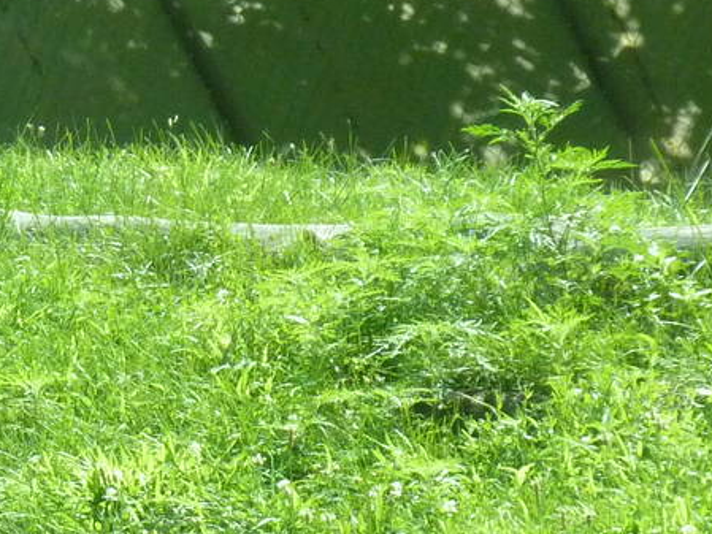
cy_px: 192
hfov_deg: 4.7
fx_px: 8723
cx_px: 144
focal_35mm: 424
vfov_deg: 3.5
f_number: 4.4
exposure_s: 1/500
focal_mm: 19.5
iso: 320
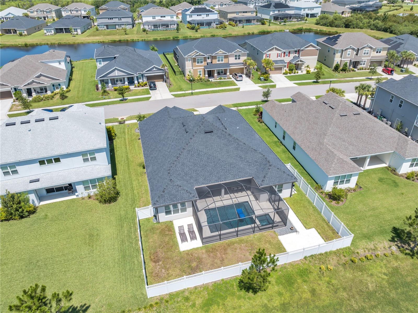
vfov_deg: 56.7
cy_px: 156
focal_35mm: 24
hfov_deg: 71.6
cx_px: 209
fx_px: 290
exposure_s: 1/2000
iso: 130
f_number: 2.8
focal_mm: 12.29
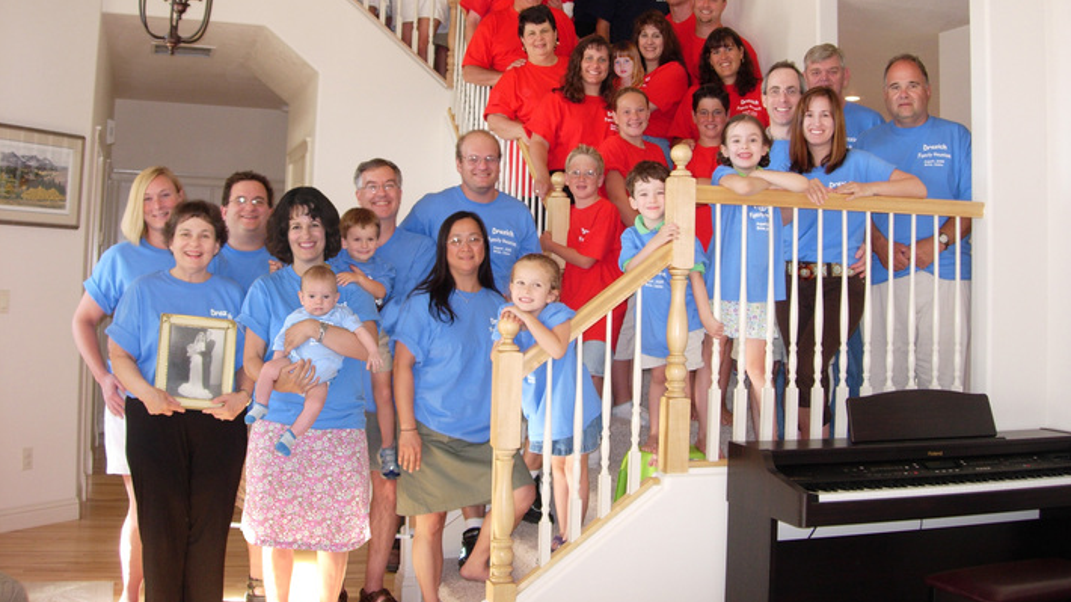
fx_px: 1192
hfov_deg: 48.4
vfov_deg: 28.1
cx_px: 542
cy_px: 199
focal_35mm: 42
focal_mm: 7.8
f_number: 2.8
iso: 79
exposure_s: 1/39.1
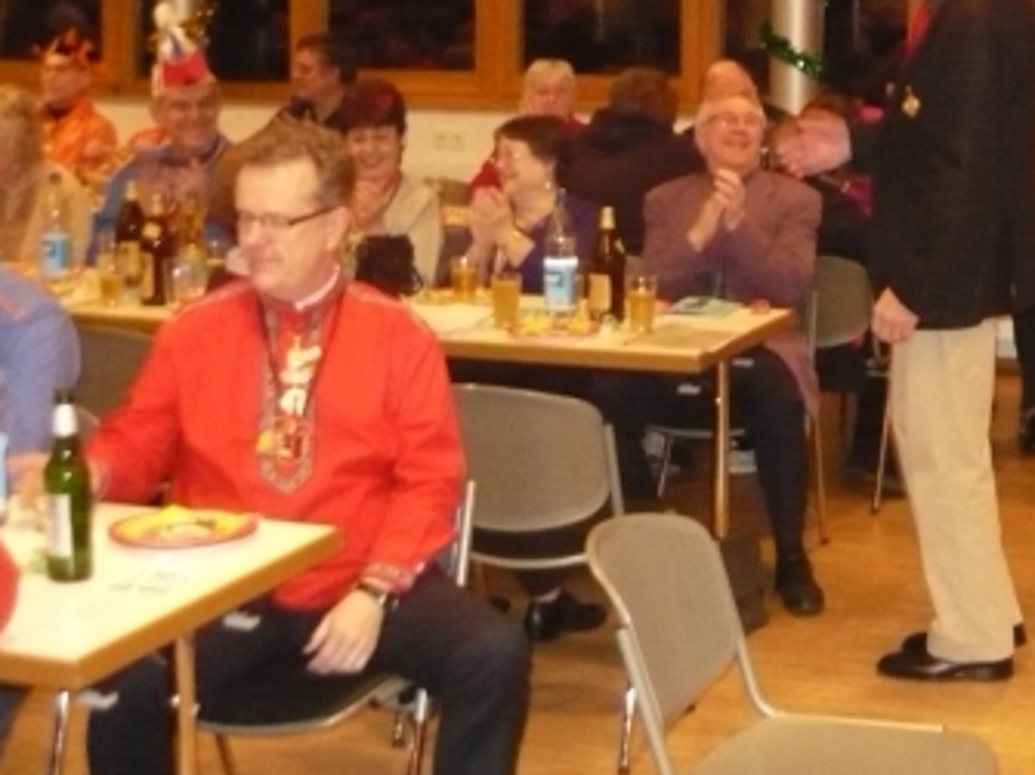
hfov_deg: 27.4
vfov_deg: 20.6
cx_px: 871
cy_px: 2
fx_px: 2062
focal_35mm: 69
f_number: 2.8
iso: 800
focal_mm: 5.5
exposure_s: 1/30
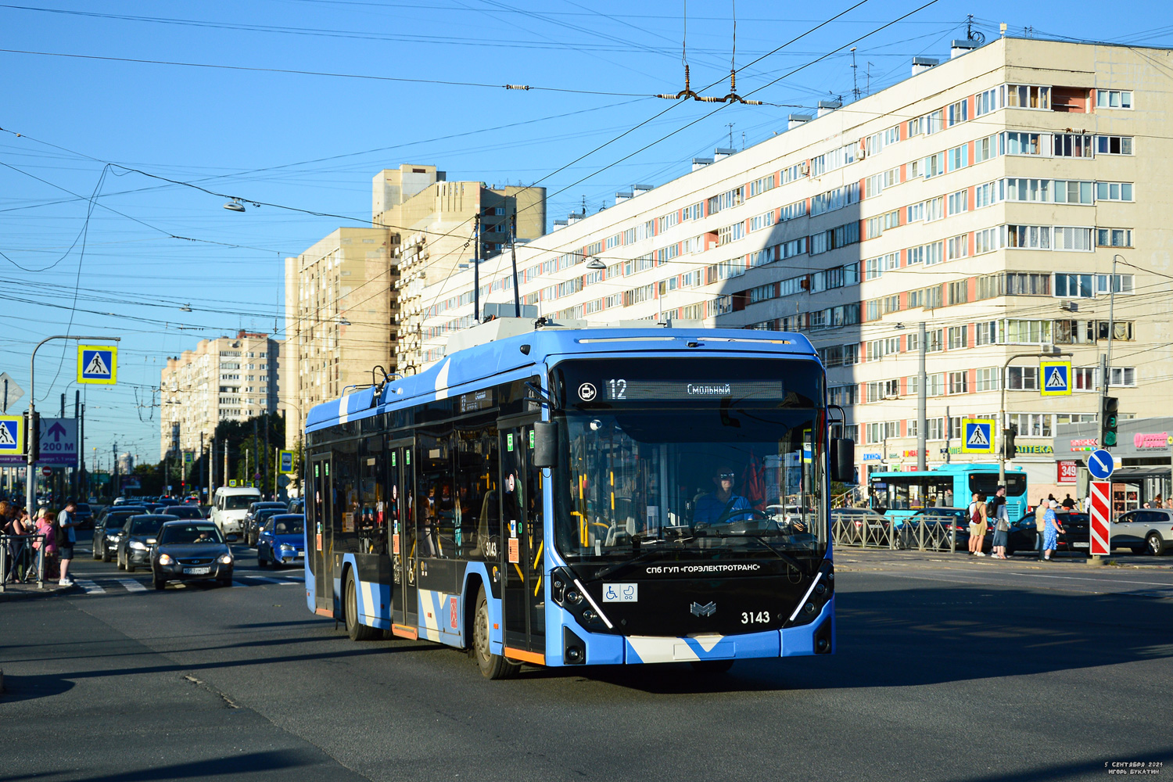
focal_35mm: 60
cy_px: 391
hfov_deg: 33.4
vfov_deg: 22.6
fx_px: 1955
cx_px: 586
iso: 200
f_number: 6.3
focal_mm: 40
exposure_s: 1/800
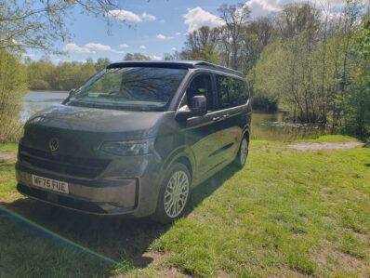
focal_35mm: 26
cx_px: 185
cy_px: 139
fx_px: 278
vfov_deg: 53.1
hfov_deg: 67.3
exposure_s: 1/1316
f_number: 2.4
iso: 50
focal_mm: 4.32
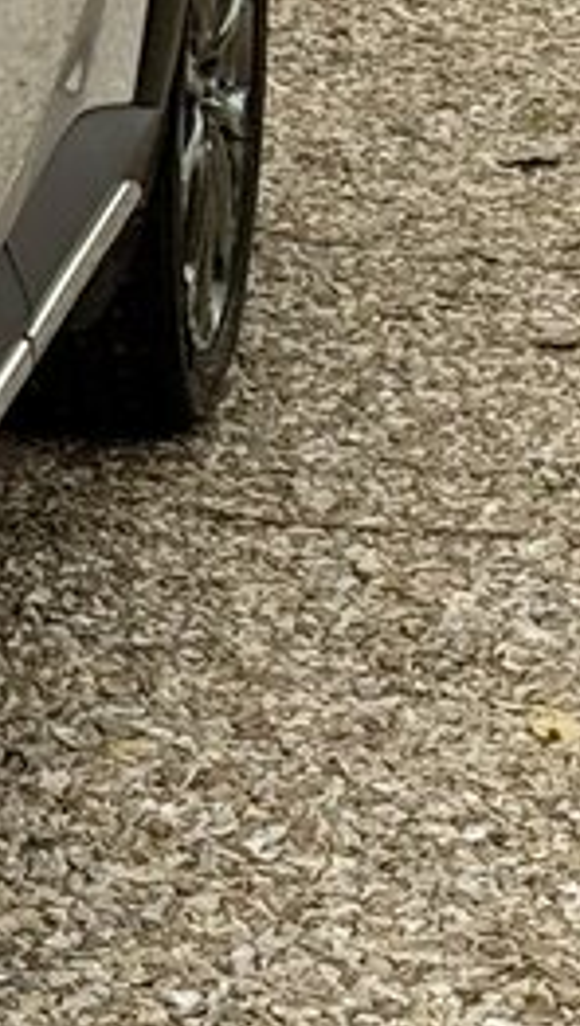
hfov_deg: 4.5
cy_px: 364
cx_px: -1356
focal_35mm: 255
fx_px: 6950
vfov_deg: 8.4
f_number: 1.78
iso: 64
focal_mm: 6.76
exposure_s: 1/3096
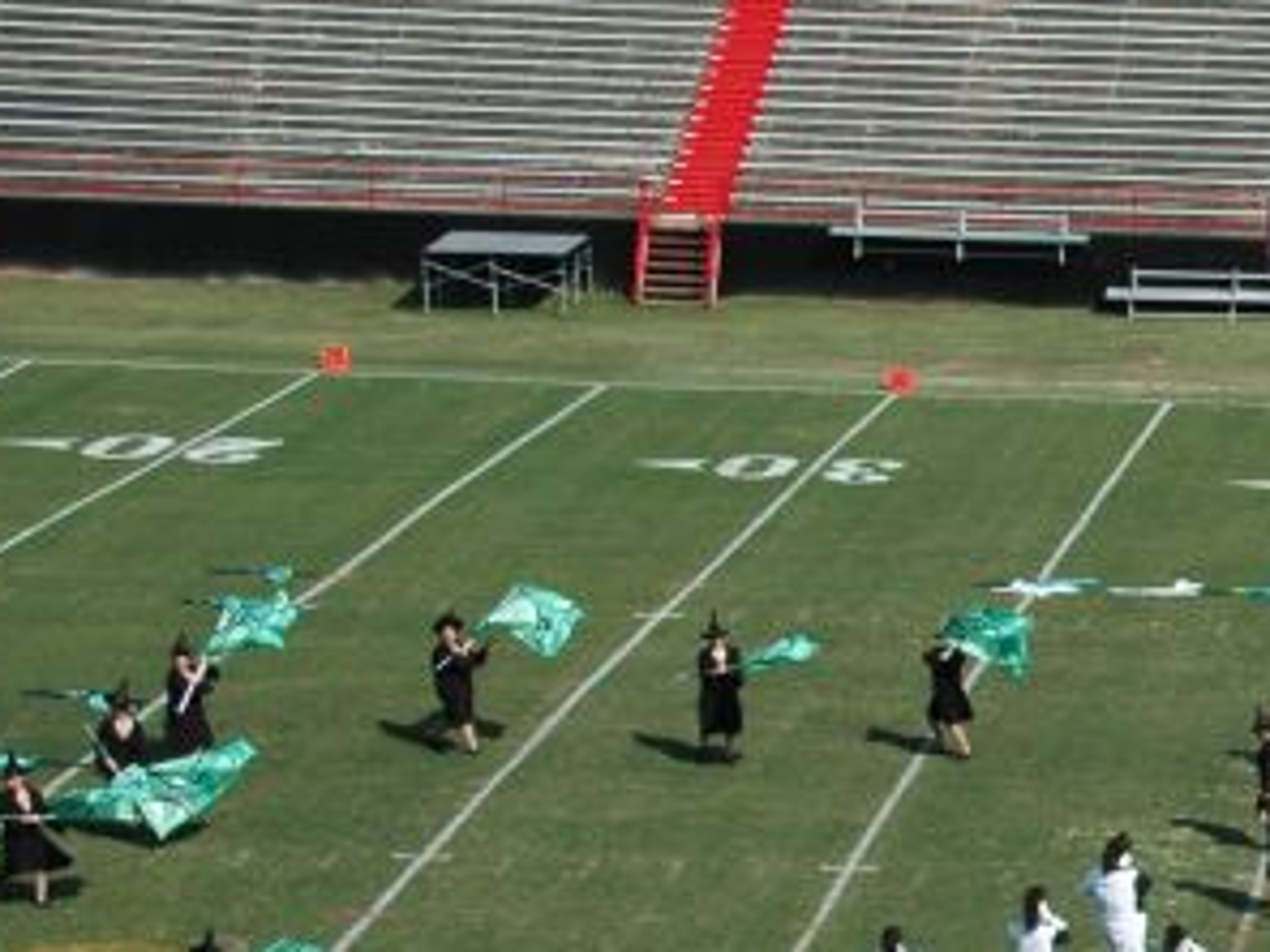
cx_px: 2068
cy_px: 845
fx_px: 4941
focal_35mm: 135
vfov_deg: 11.0
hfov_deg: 13.5
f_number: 10
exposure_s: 1/400
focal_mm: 27
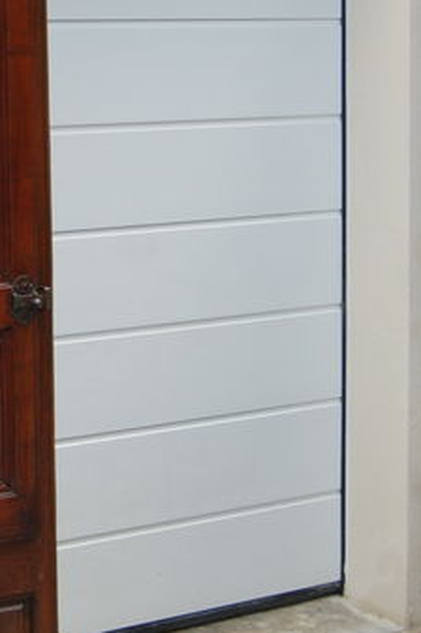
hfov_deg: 13.3
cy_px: 201
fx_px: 1722
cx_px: -161
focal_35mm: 98
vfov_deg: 20.7
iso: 400
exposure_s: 1/320
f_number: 3.8
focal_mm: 22
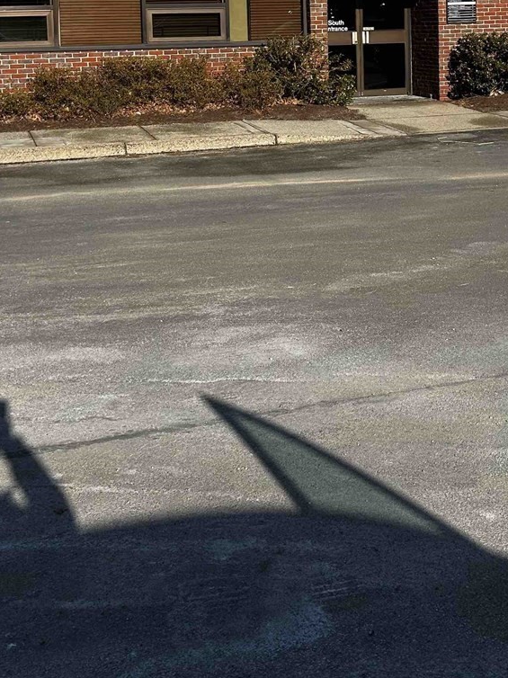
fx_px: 1038
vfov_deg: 34.2
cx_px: 343
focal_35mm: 53
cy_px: 68
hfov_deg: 27.3
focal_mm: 5.7
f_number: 1.5
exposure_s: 1/5882
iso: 50
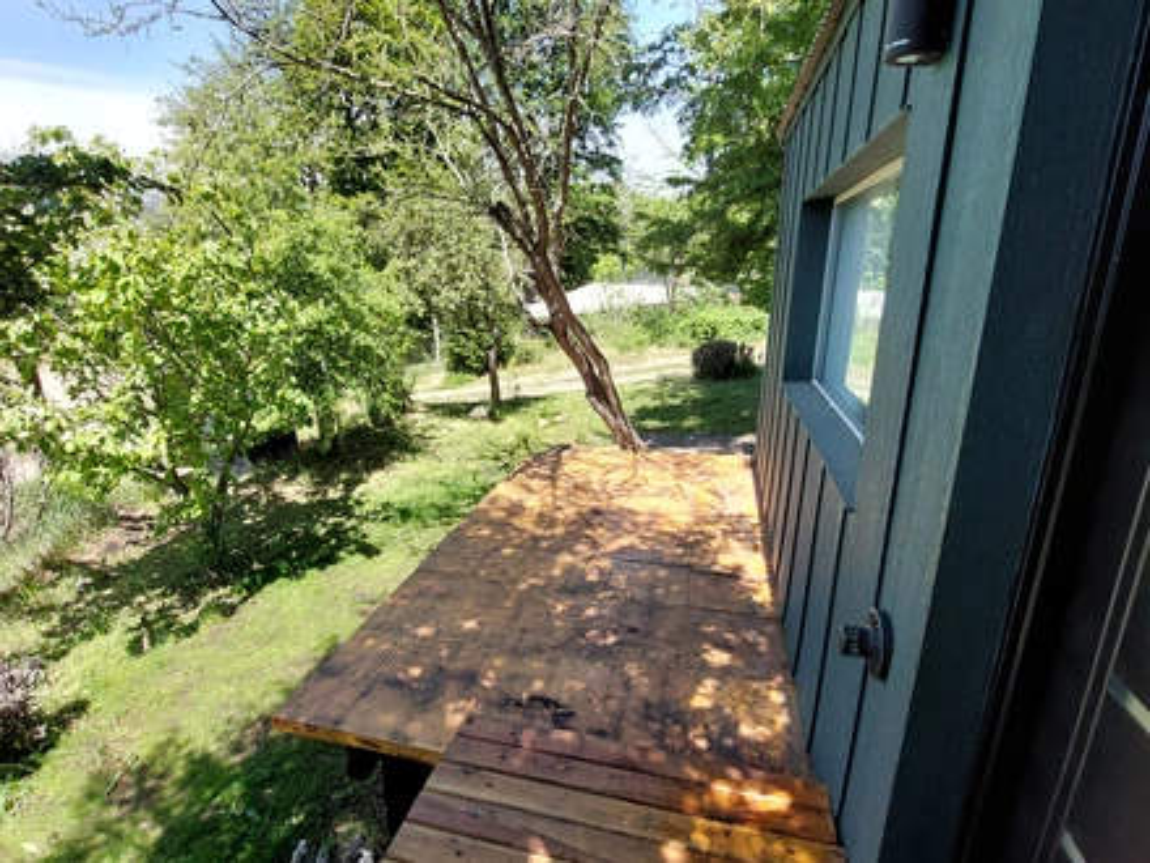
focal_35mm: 13
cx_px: 575
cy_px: 432
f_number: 2.2
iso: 50
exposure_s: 1/309
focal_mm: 1.74
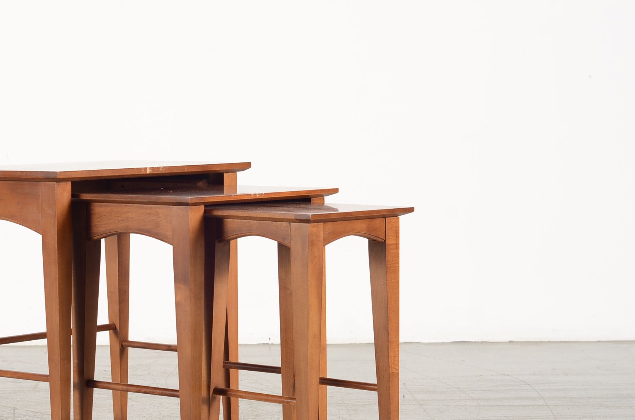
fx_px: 1901
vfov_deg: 12.6
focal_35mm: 108
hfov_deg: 18.9
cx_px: 184
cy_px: 230
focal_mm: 50
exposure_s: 1/125
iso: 100
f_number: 5.6
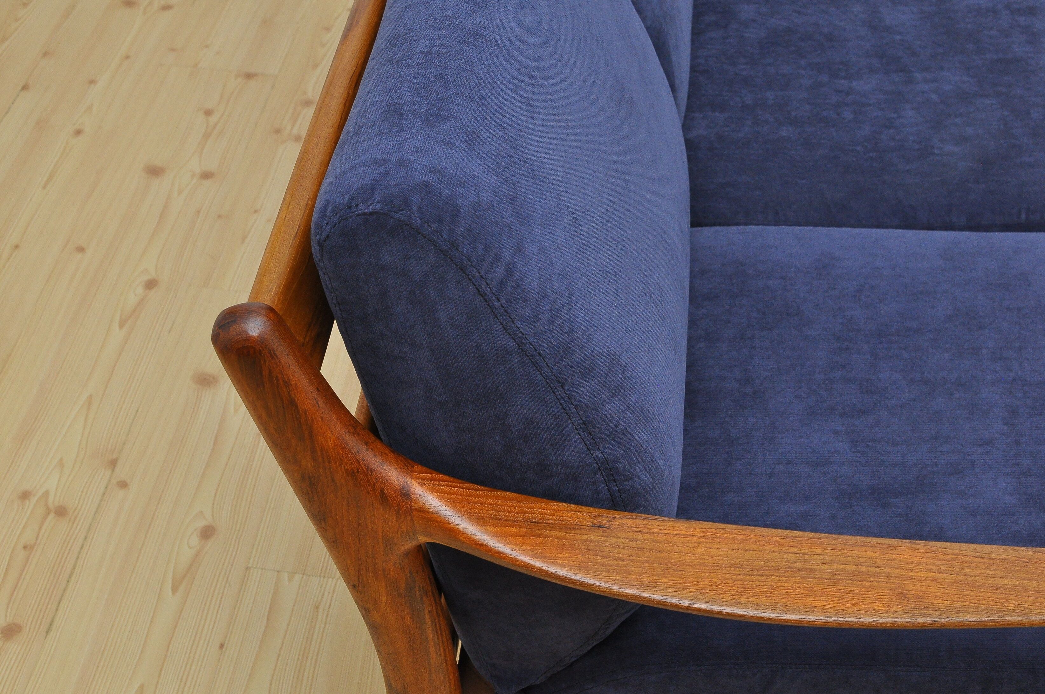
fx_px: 1522
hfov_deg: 37.9
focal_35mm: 52
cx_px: 522
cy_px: 347
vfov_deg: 25.7
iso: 800
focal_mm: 35
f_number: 7.1
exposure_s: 1/200
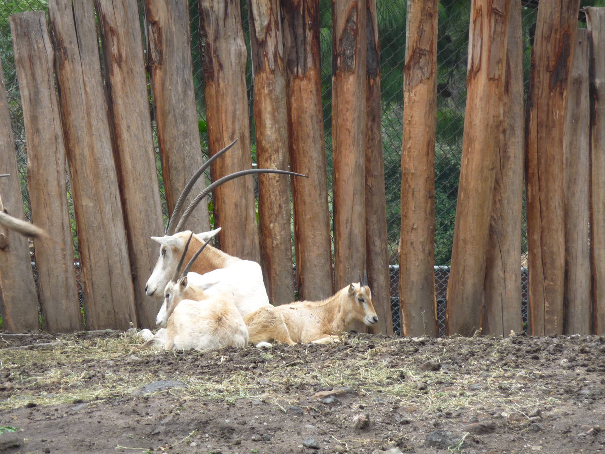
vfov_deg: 5.6
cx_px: 302
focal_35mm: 264
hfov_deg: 7.5
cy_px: 227
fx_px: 4614
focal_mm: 45.4
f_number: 4.9
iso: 100
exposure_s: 1/160
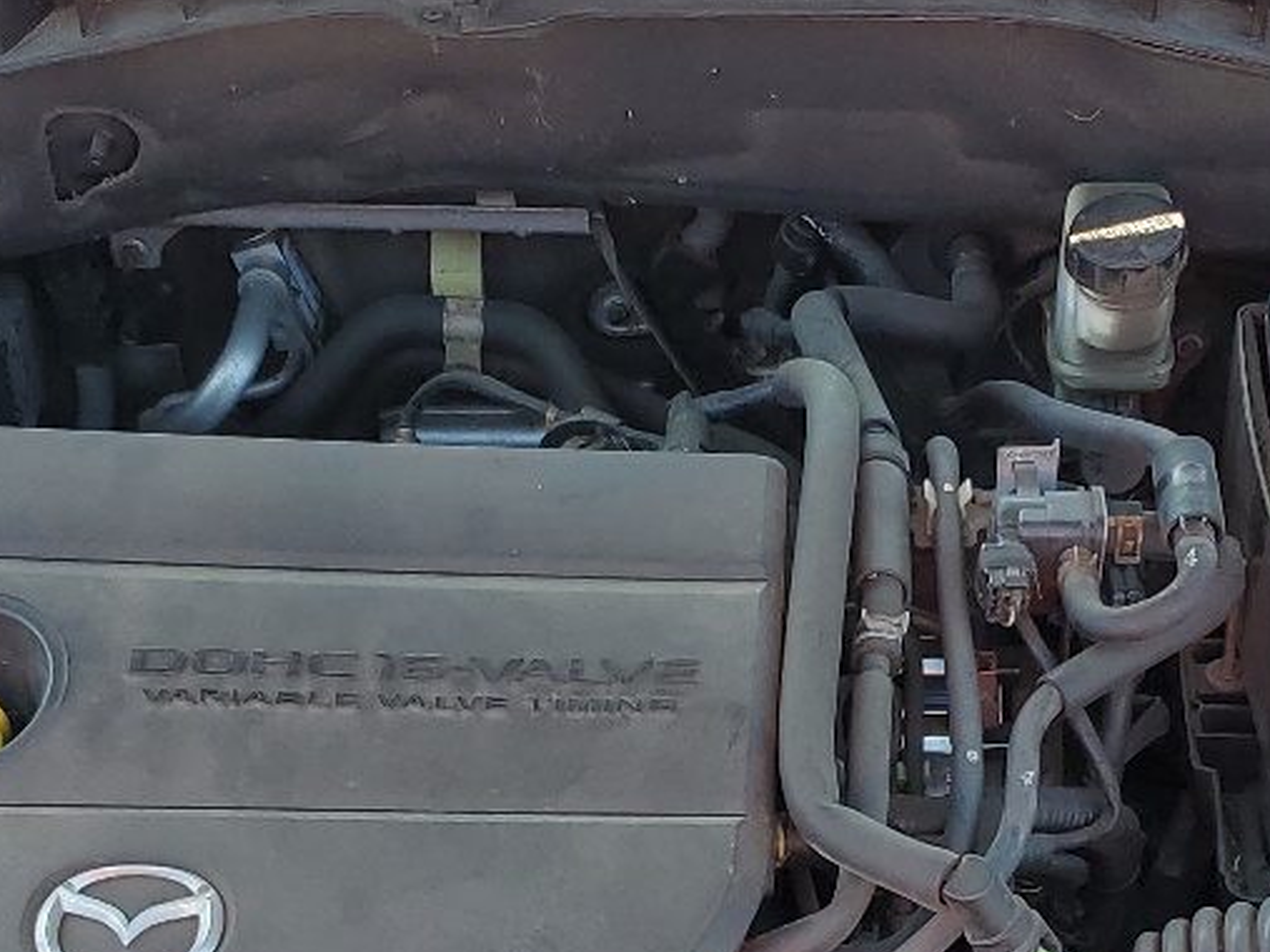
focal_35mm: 82
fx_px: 3008
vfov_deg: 17.7
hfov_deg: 23.8
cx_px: 664
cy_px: 889
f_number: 1.5
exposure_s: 1/323
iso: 50
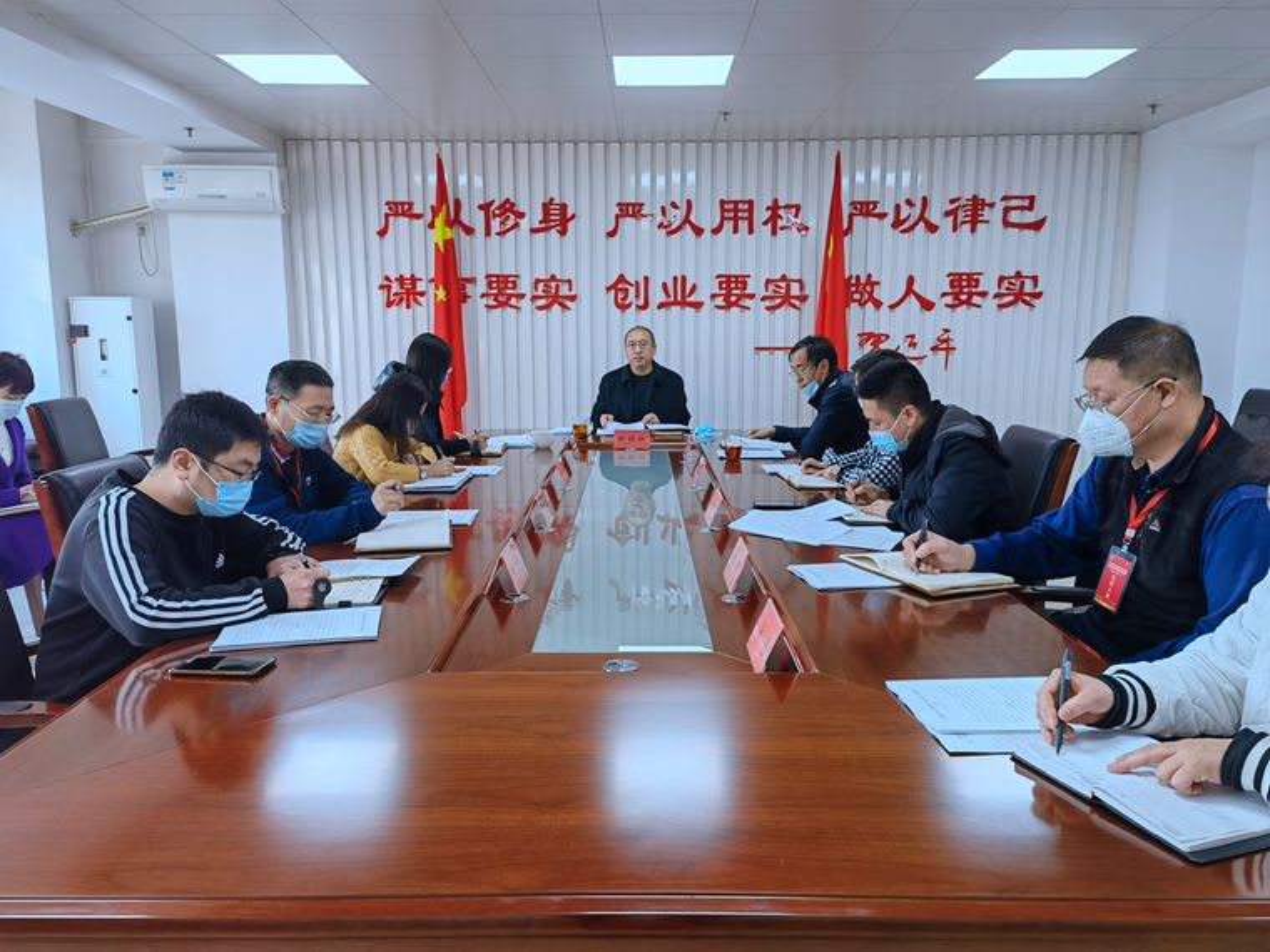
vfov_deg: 51.4
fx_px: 991
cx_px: 635
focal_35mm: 27
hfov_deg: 65.3
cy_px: 476
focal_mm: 6.67
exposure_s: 1/100
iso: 80
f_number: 1.9
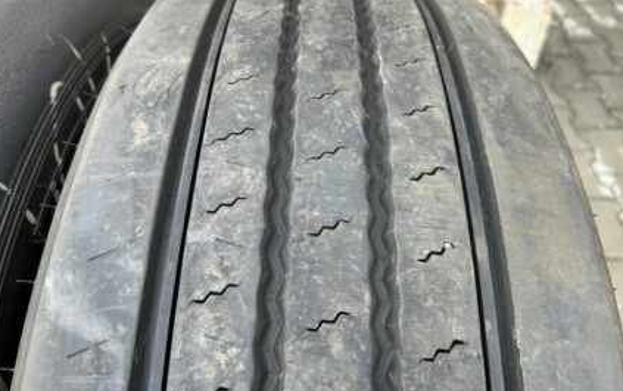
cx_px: 309
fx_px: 476
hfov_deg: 66.4
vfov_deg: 44.5
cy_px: 166
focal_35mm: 28
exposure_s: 1/174
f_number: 1.5
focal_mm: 5.7
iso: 40
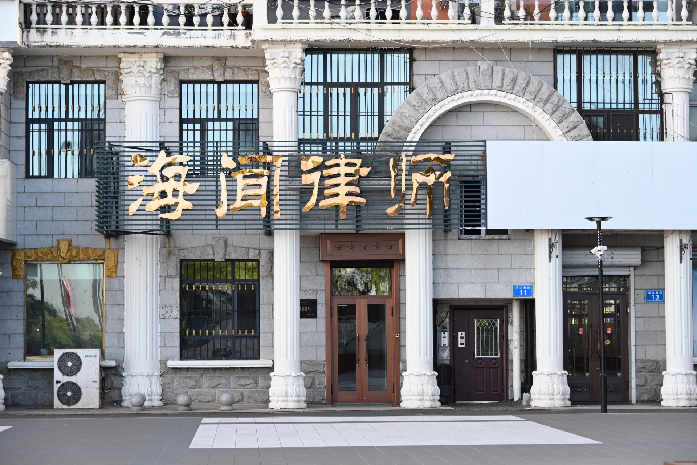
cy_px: 232
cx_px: 348
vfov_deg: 14.4
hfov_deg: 21.5
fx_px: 1839
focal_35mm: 95
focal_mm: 95
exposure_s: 1/160
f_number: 6.3
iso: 250
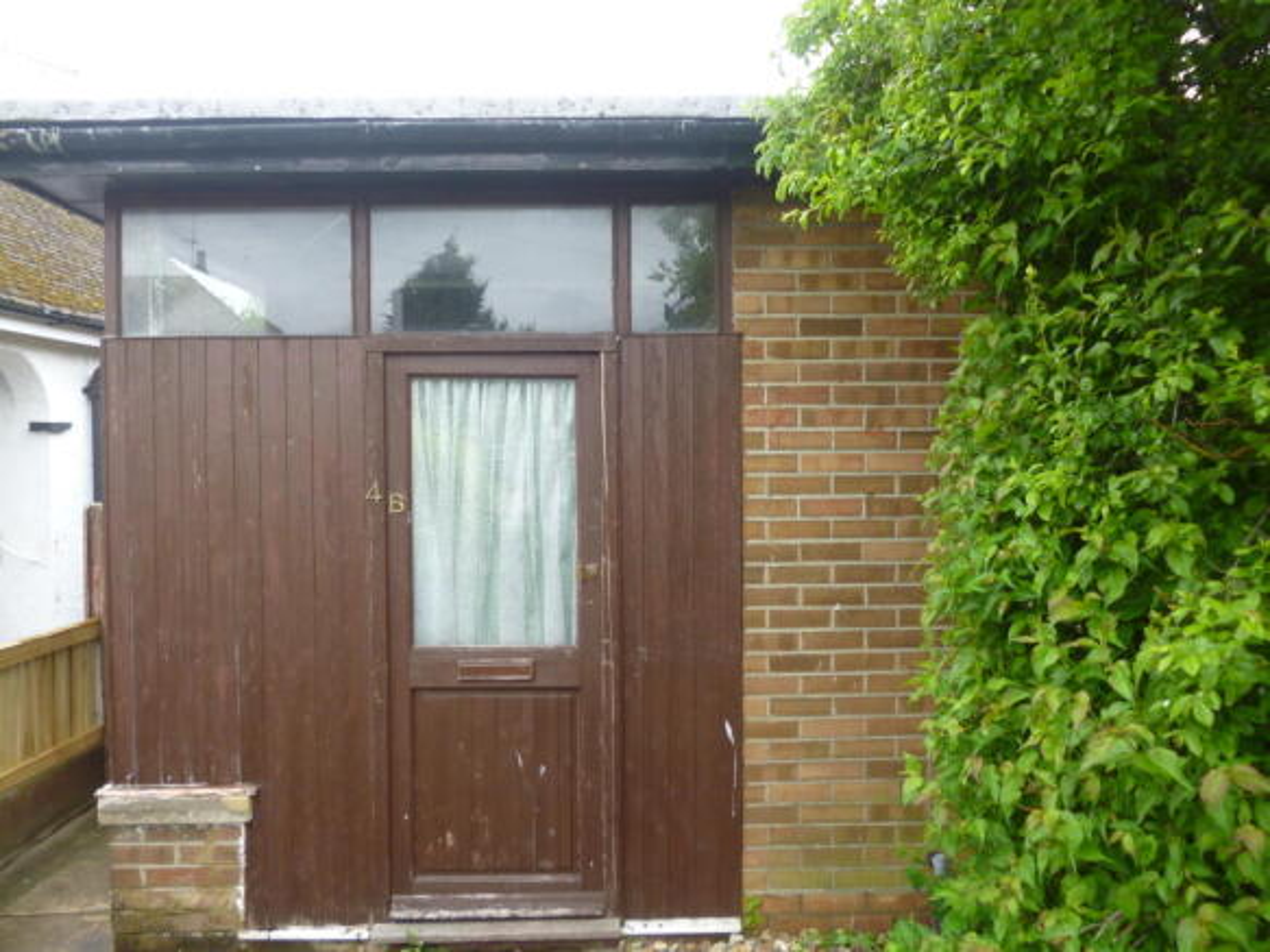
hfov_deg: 63.5
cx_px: 635
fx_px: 1027
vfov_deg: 49.7
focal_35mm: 28
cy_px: 476
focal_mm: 5
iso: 125
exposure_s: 1/60
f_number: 3.1
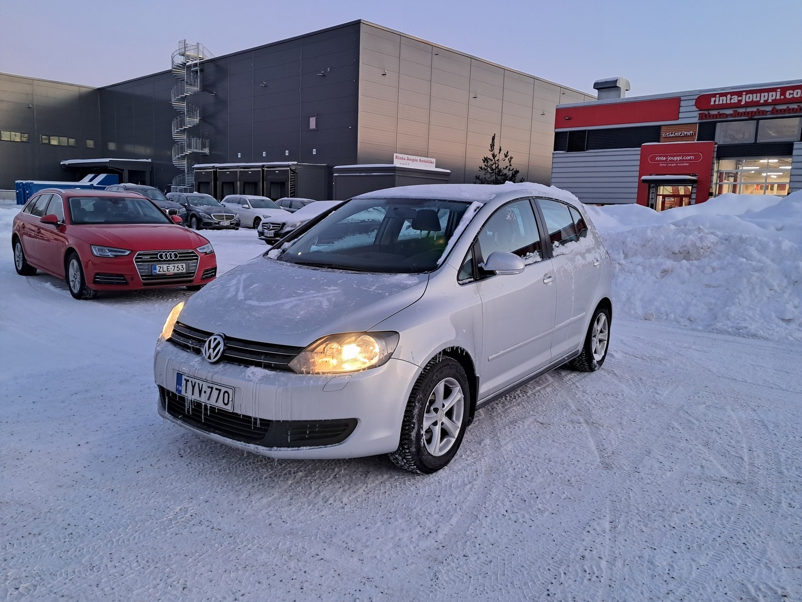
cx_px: 401
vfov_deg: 51.4
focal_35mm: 27
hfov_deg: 65.3
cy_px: 301
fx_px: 626
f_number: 1.8
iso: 250
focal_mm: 4
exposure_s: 1/33
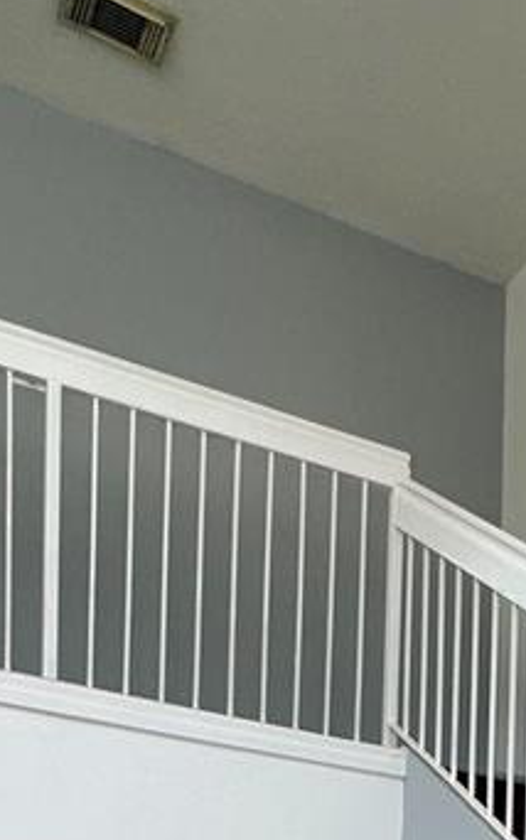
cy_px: 1199
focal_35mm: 52
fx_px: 1192
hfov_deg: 24.8
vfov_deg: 28.4
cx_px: 347
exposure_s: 1/121
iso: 64
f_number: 2.2
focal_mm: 2.22
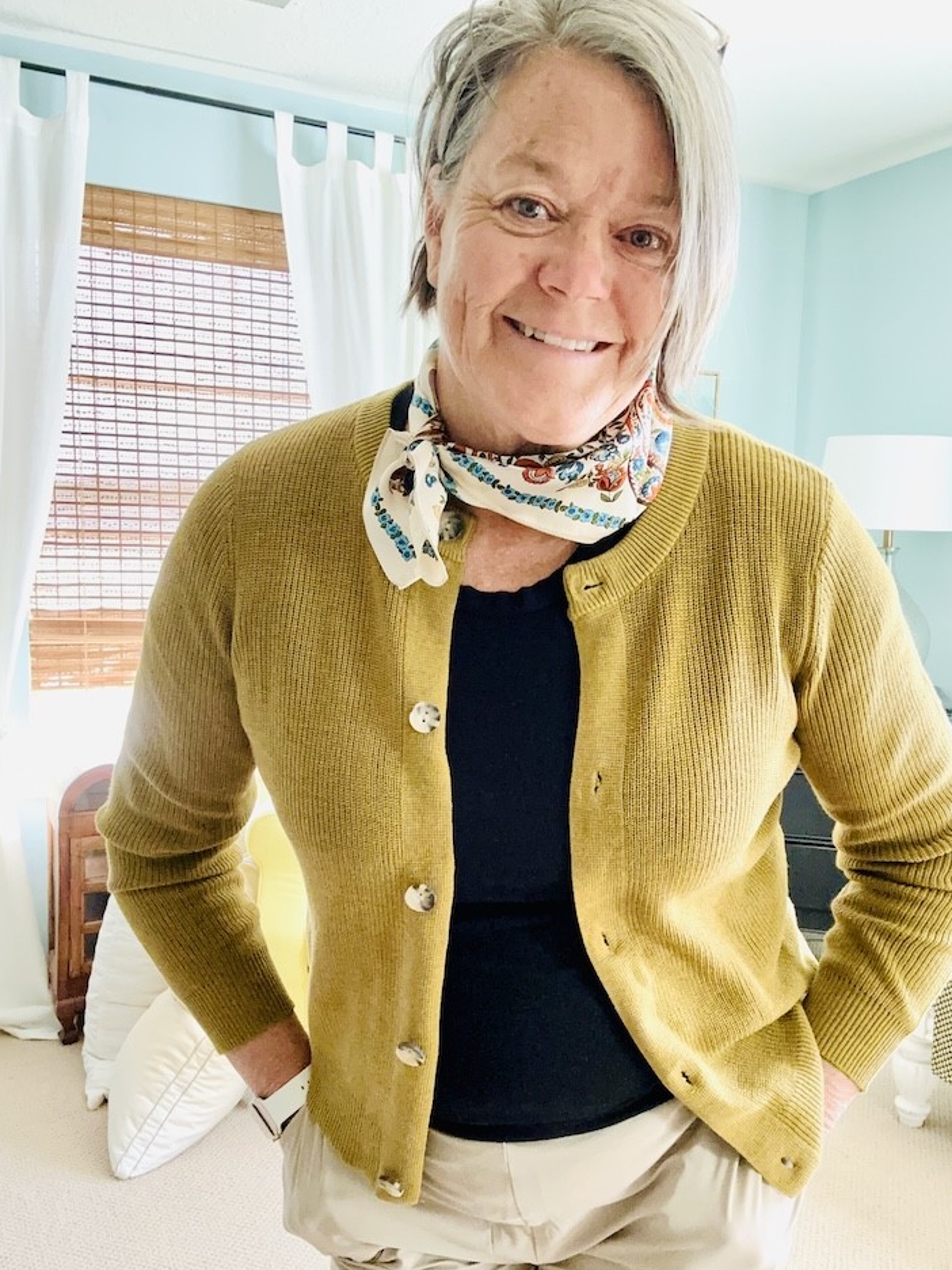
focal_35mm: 31
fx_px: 1137
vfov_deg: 58.3
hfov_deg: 45.4
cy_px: 652
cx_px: 486
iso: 200
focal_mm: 2.69
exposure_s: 1/40
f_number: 1.9
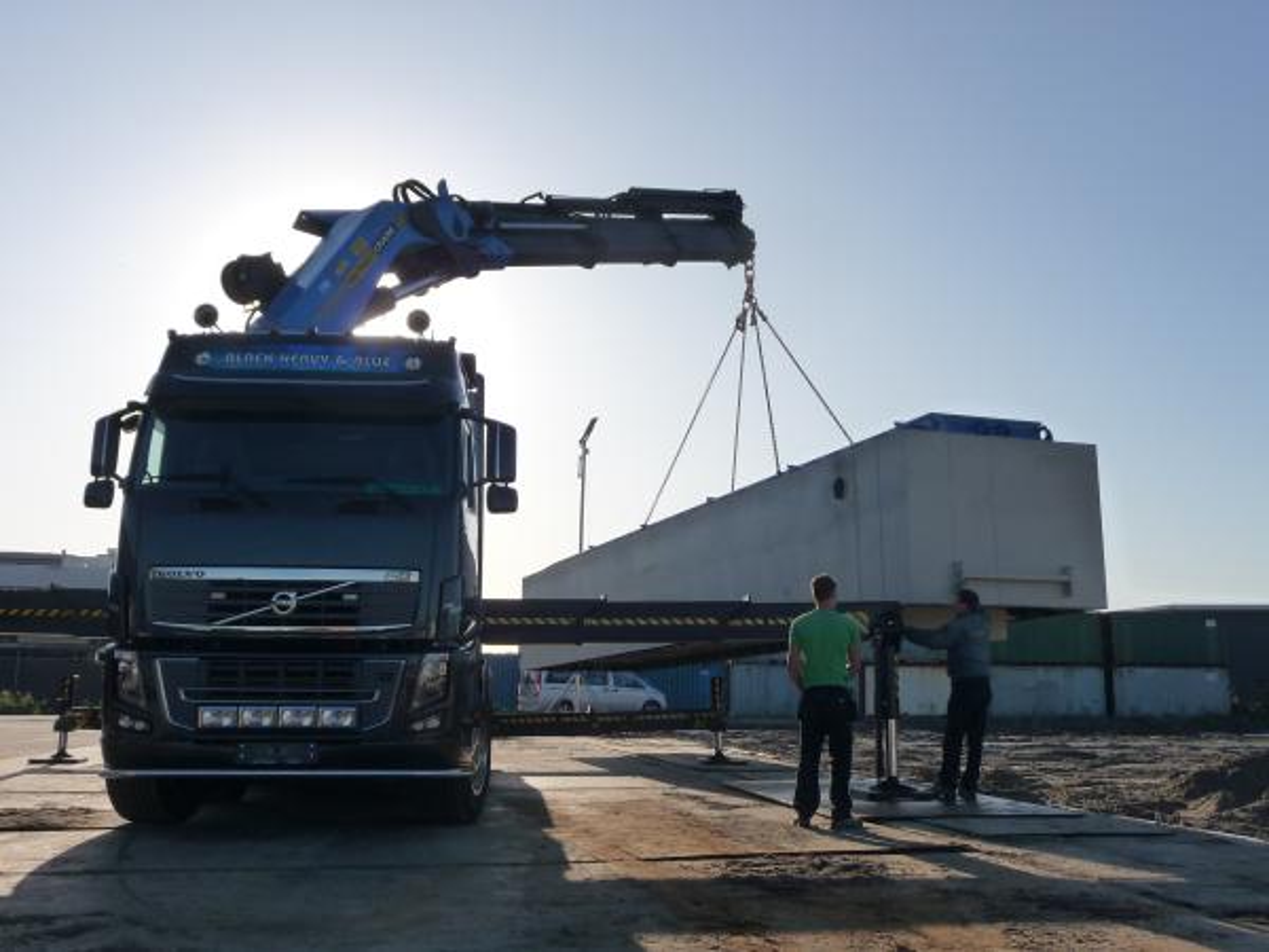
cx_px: 634
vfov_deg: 39.7
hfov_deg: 51.4
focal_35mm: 36
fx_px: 1320
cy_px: 476
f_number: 9
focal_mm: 6
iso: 160
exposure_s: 1/320
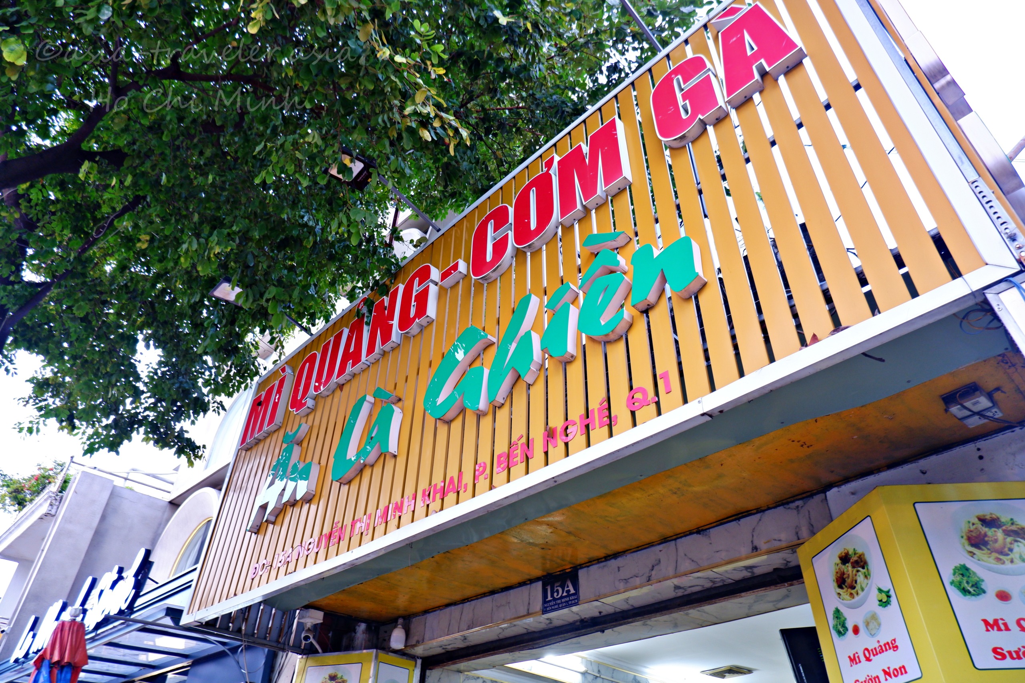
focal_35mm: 23
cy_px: 342
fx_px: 655
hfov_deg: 76.1
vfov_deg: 55.1
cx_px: 512
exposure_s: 1/25
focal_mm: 15
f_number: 3.5
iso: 320
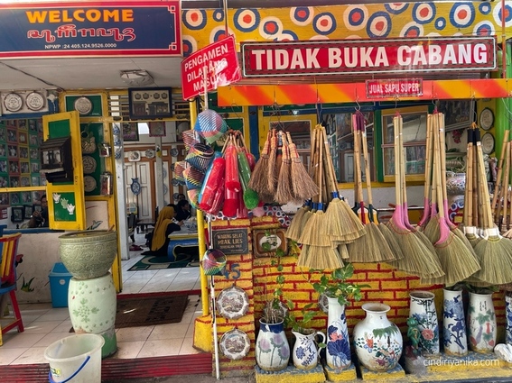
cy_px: 192
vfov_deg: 53.0
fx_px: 384
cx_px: 256
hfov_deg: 67.3
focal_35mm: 26
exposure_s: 1/121
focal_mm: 4.2
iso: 64
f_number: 1.6
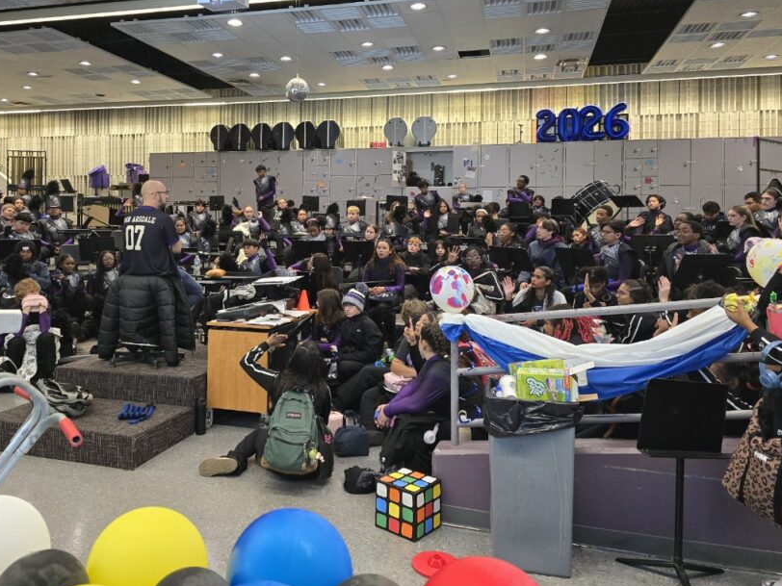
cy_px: 221
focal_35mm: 29
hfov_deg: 61.5
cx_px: 343
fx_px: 655
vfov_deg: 47.8
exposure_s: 1/120
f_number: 1.7
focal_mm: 6.3
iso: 640
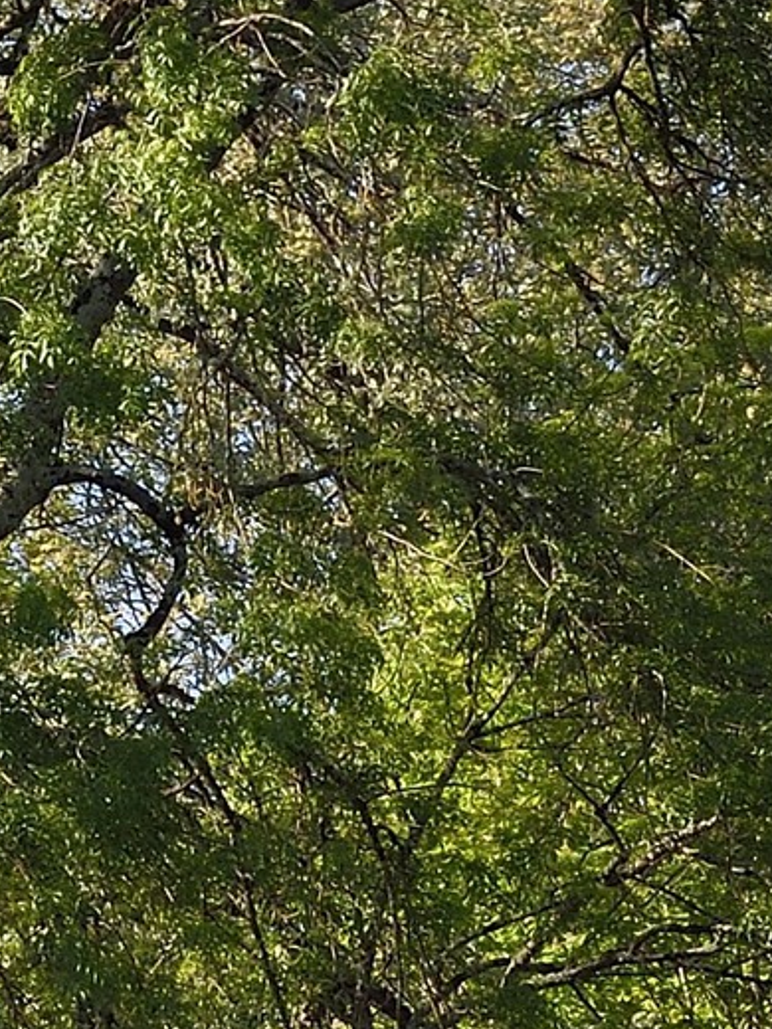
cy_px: 2243
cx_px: 162
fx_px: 9248
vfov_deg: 6.2
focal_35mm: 311
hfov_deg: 4.8
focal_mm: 70
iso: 200
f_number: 9
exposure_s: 1/320
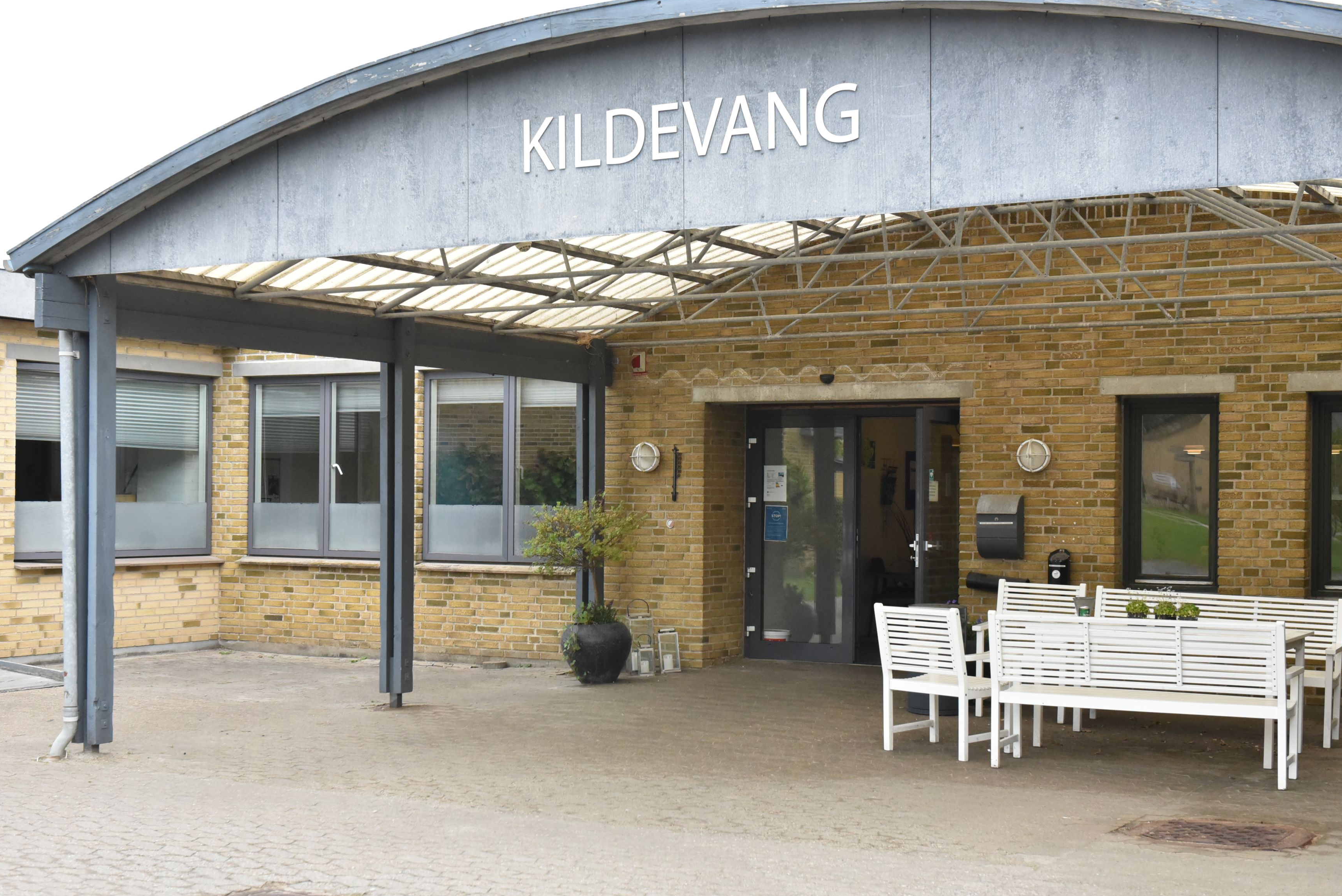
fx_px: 1865
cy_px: 489
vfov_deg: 27.0
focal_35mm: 50
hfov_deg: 39.6
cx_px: 638
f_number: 6.3
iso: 4000
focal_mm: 45
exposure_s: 1/1250
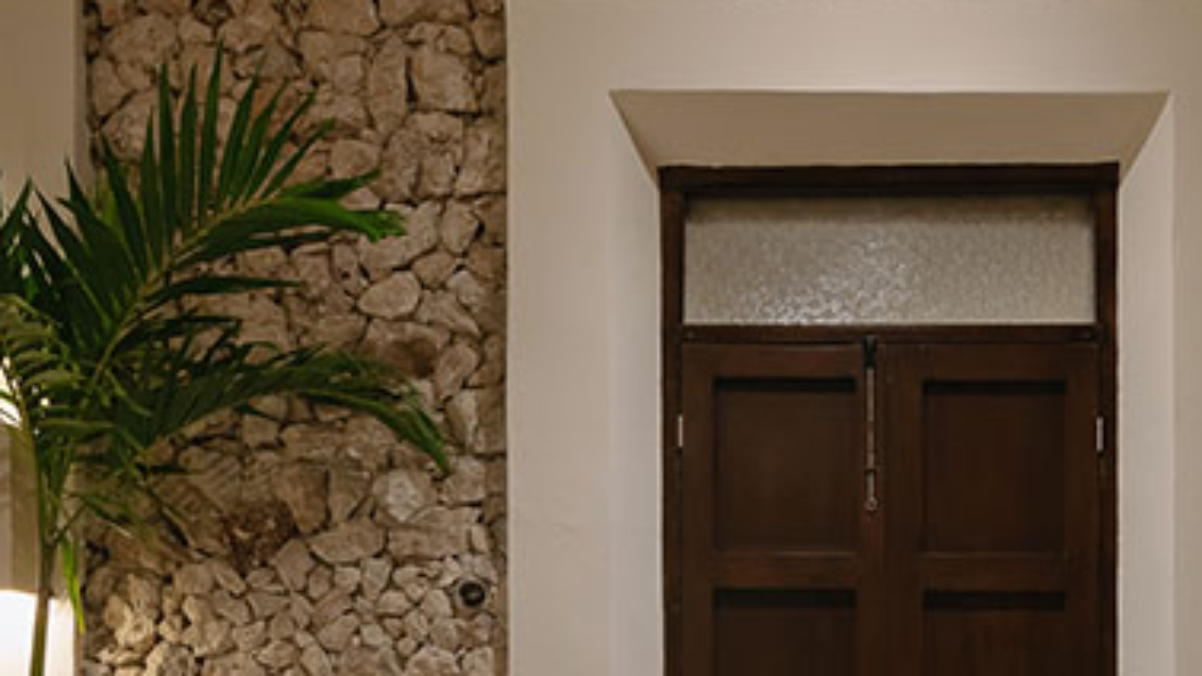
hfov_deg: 40.9
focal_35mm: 50
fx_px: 1593
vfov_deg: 22.4
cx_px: 784
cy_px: 778
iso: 400
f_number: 7.1
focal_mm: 15
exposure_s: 1/5
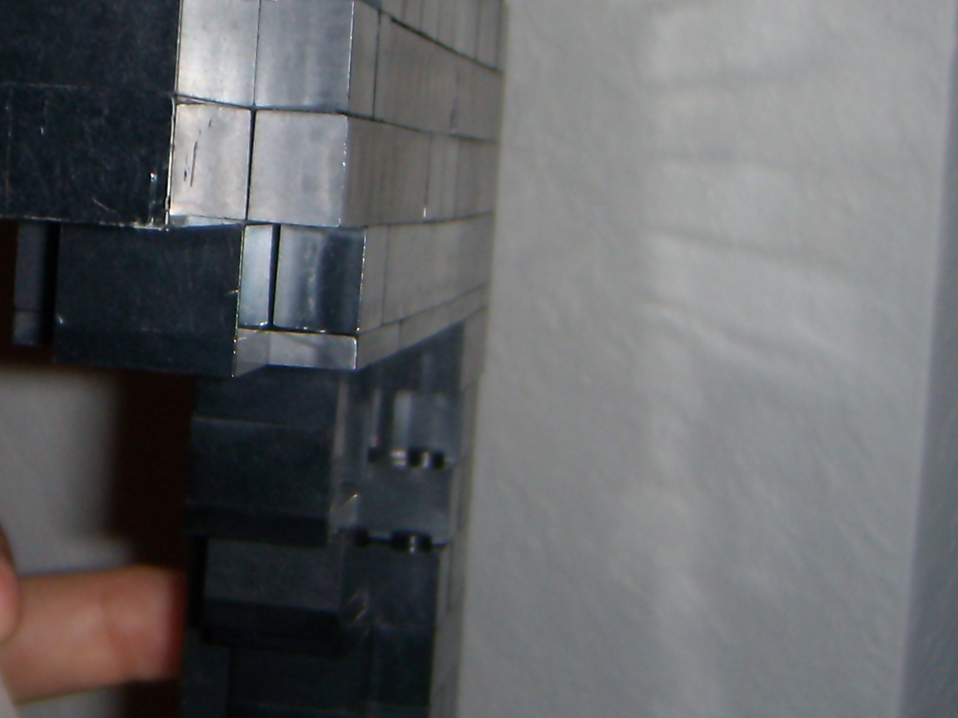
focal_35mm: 93
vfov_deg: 15.8
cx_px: -68
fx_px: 2574
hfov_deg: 20.2
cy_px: 156
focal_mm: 6.4
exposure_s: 1/60.2
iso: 64
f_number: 3.5
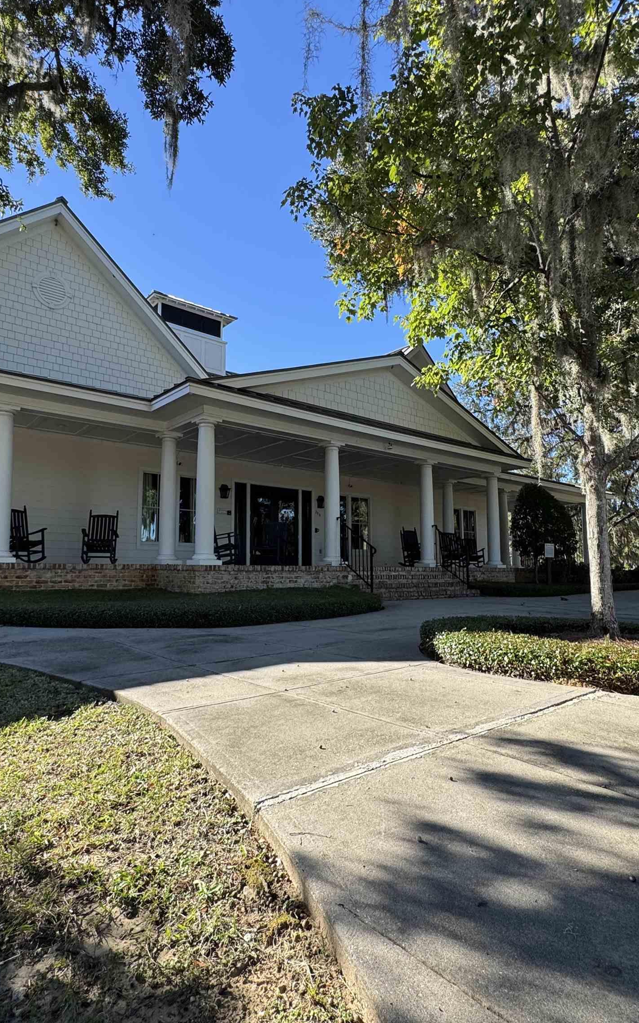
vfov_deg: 85.1
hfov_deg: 59.4
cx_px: 273
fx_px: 557
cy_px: 514
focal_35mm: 20
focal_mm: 2.22
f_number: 2.2
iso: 50
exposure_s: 1/681
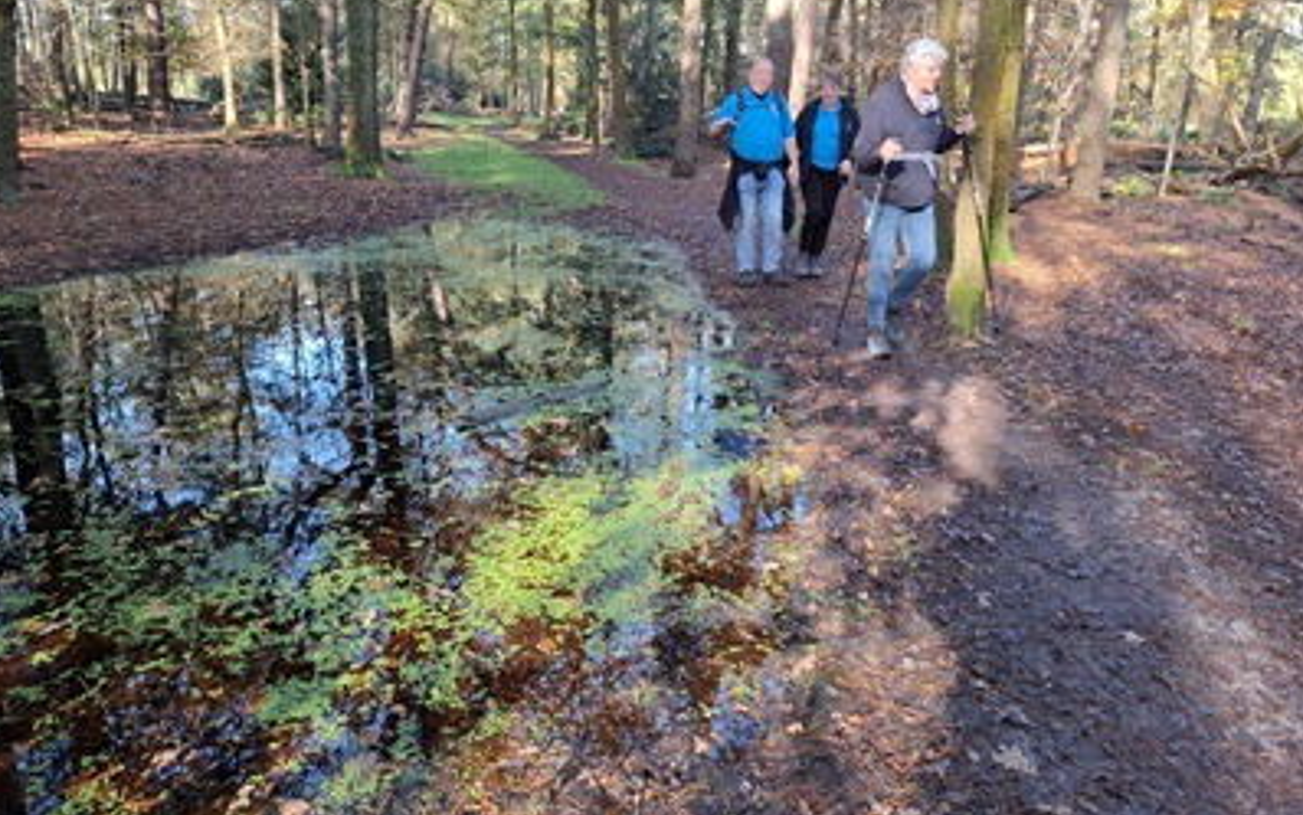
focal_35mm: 25
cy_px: 324
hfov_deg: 72.5
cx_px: 645
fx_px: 888
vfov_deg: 49.0
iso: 50
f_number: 1.8
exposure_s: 1/100
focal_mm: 5.54
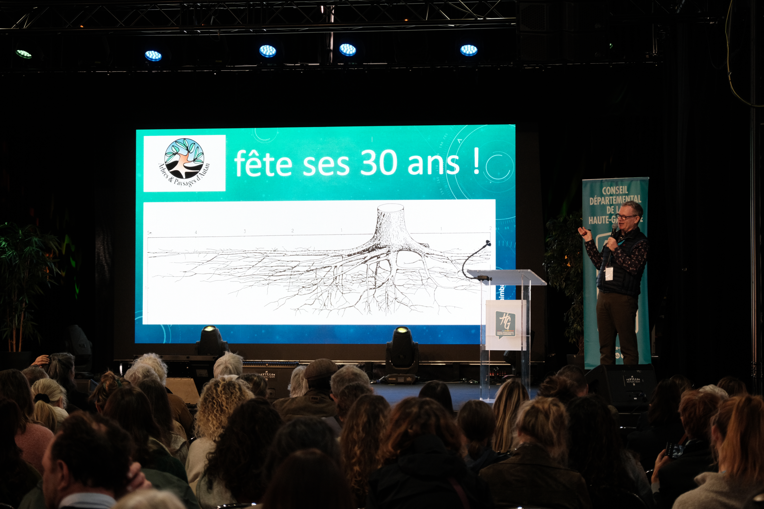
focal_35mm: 83
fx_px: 1761
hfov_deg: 24.5
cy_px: 254
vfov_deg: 16.5
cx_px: 382
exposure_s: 1/60
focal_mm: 55
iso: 500
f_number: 4
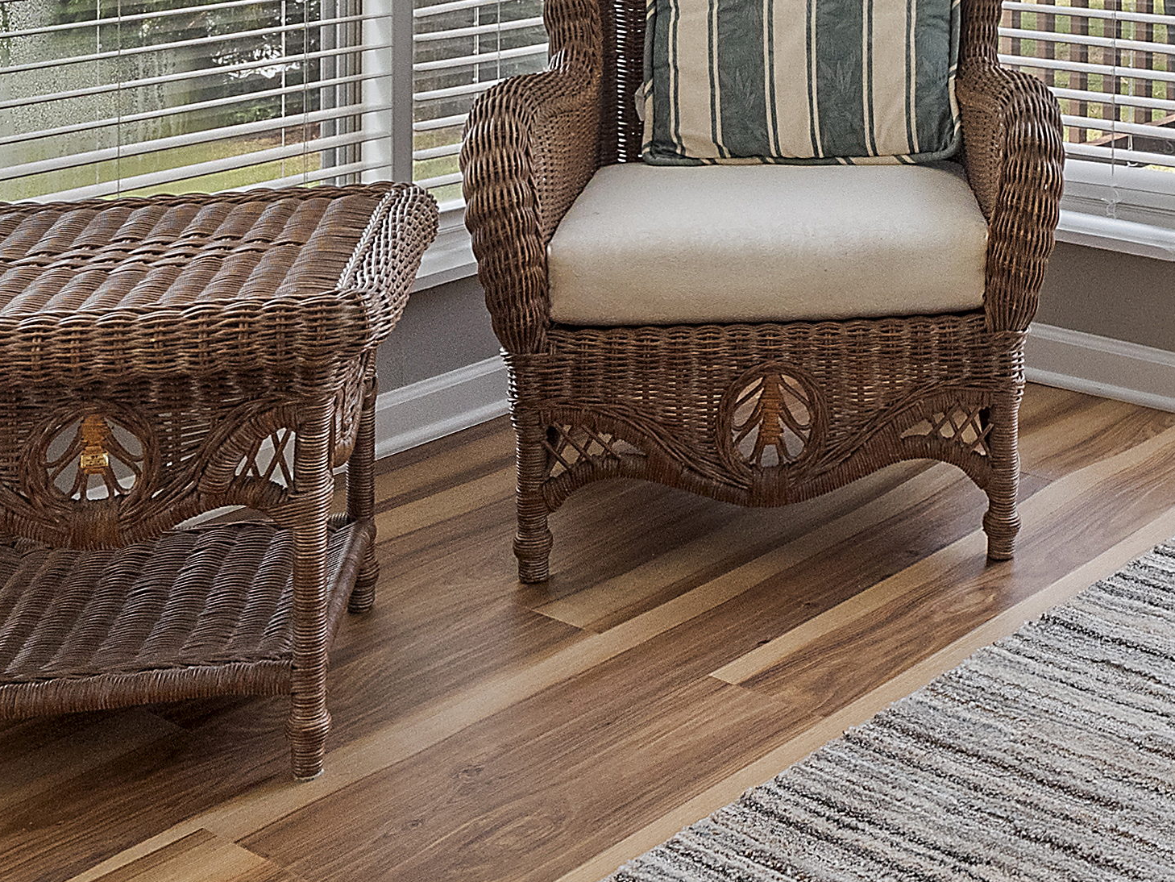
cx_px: 1075
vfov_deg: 20.9
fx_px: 2173
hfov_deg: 29.0
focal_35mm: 64
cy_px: -259
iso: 400
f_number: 5.6
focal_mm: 9
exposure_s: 1/60
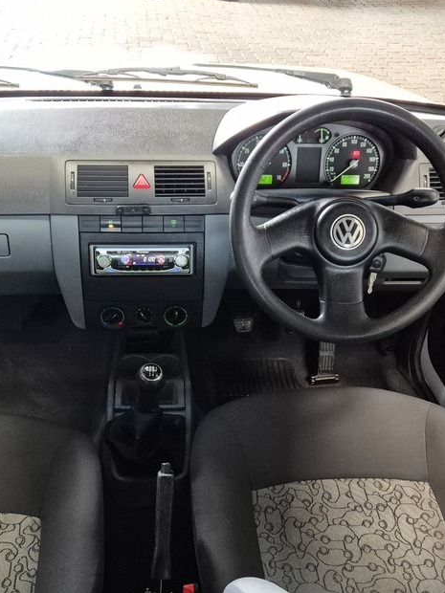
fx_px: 651
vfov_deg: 48.8
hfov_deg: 37.6
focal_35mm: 38
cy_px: 342
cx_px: 180
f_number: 1.8
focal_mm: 5.4
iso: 1600
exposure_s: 1/100
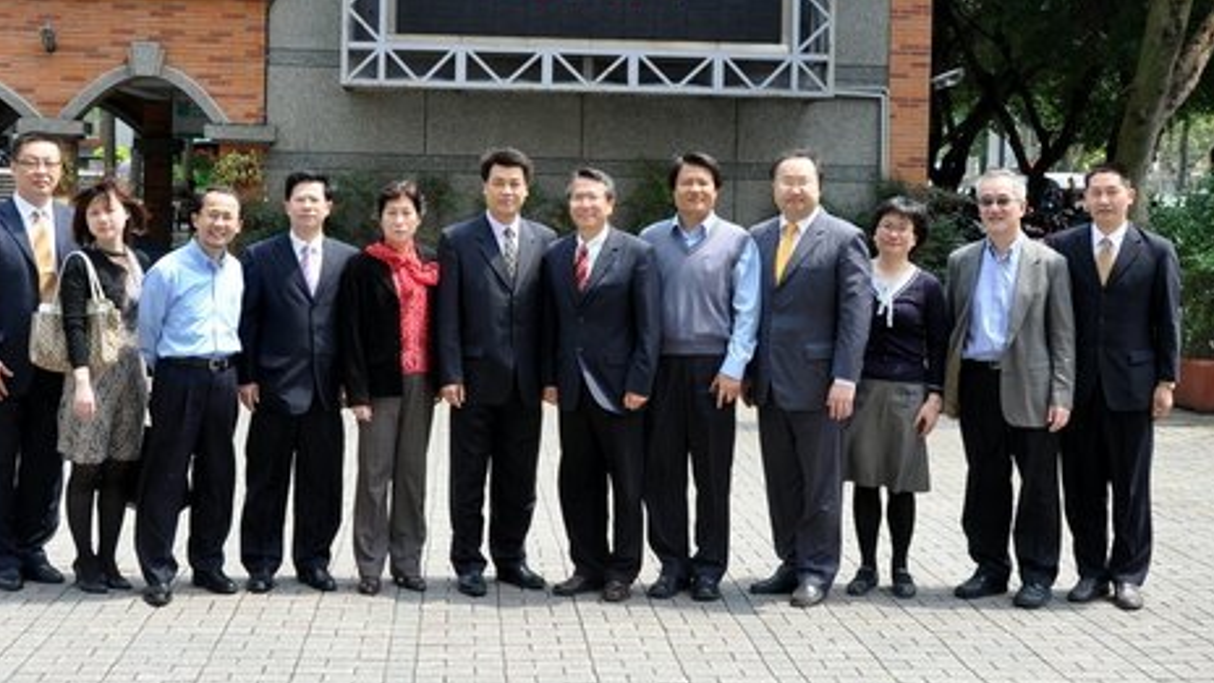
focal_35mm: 52
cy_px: 192
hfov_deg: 39.8
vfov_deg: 22.9
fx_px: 1674
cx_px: 563
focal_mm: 24
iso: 200
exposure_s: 1/80
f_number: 9
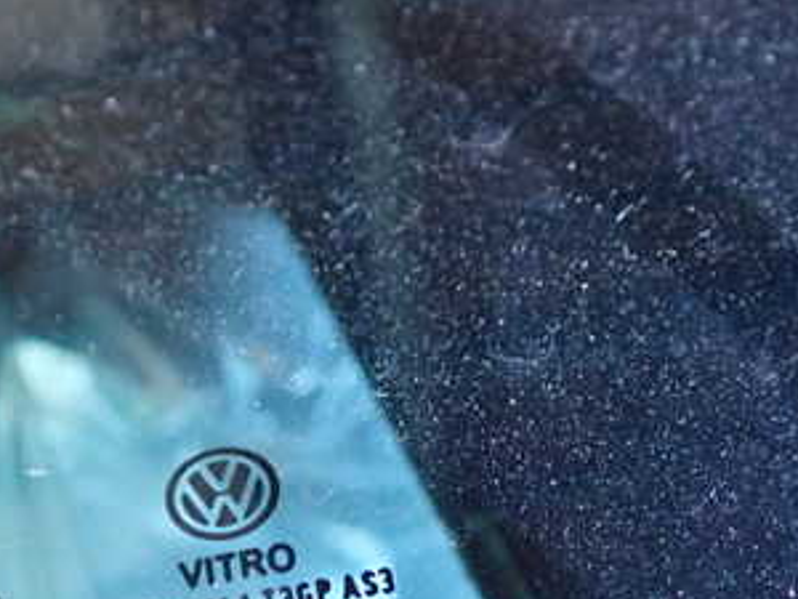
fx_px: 1660
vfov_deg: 19.9
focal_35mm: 72
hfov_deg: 26.9
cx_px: 258
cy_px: 572
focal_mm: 6.37
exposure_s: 1/30
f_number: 2.5
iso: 800
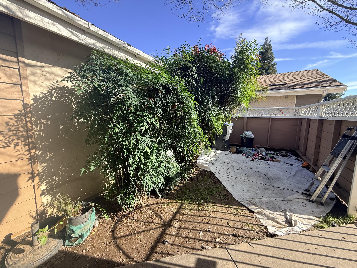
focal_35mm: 14
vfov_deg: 85.7
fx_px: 144
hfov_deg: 102.1
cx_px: 178
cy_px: 134
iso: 50
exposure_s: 1/393
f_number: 2.2
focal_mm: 2.22
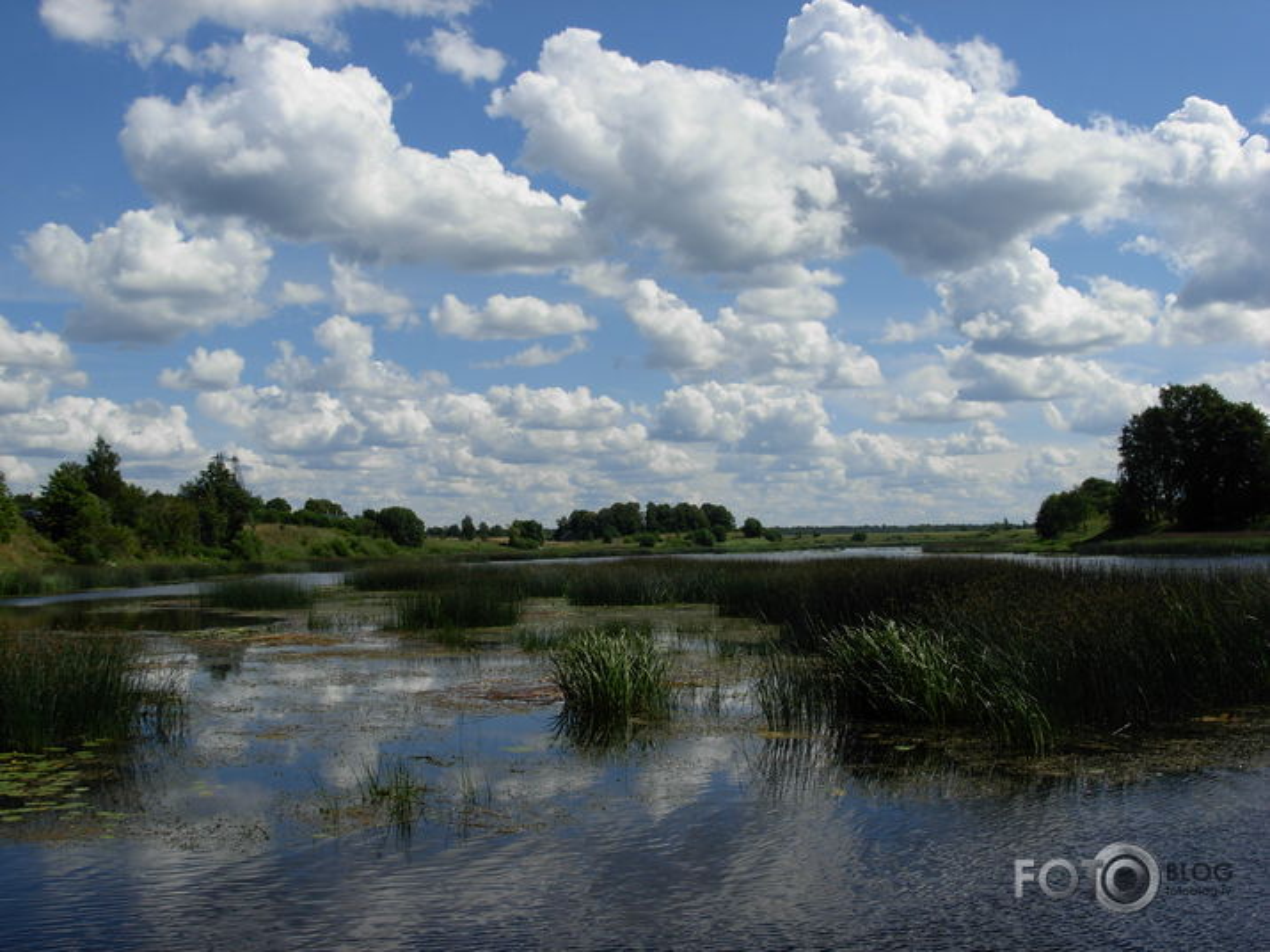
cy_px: 476
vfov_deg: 37.7
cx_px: 635
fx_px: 1394
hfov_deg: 49.0
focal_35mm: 38
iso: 79
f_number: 4.9
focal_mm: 6.3
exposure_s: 1/966
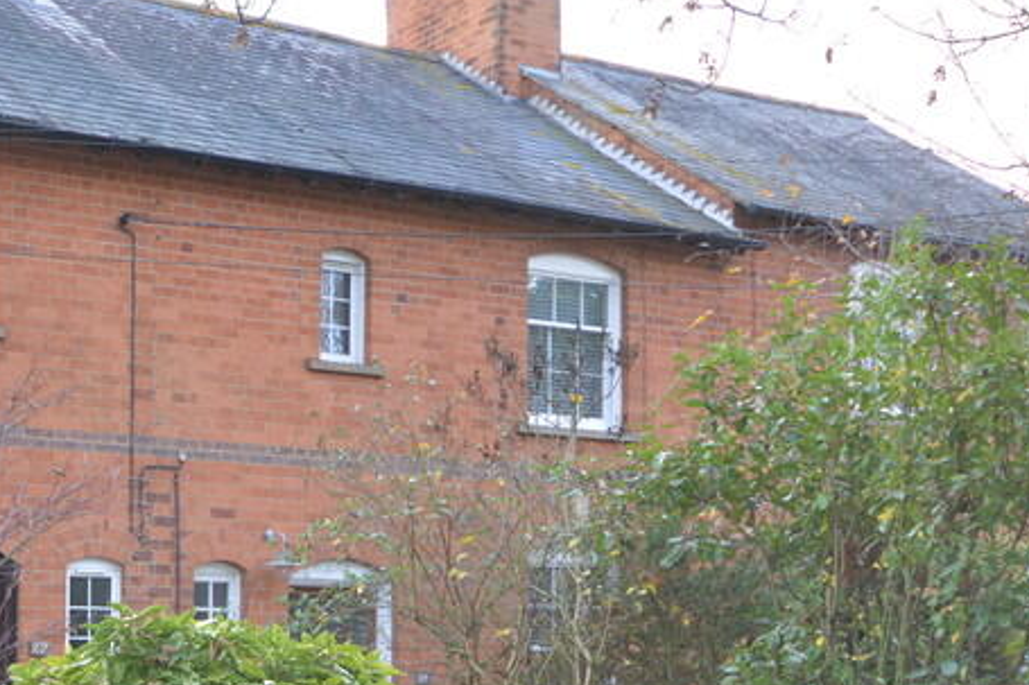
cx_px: 156
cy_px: 598
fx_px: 1832
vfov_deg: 20.8
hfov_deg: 30.3
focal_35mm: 64
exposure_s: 1/100
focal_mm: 19
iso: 400
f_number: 5.6
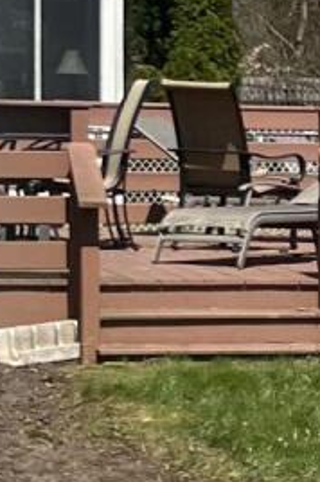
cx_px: 573
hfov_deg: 6.6
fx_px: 2700
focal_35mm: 202
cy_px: 362
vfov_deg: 10.2
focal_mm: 5.7
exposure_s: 1/3571
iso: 50
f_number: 1.5
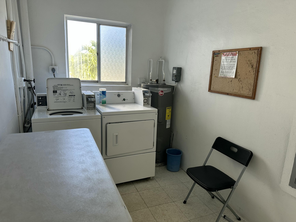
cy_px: 111
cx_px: 148
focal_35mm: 24
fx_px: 205
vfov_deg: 56.8
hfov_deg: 71.6
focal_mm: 6.86
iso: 100
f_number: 1.78
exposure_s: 1/136
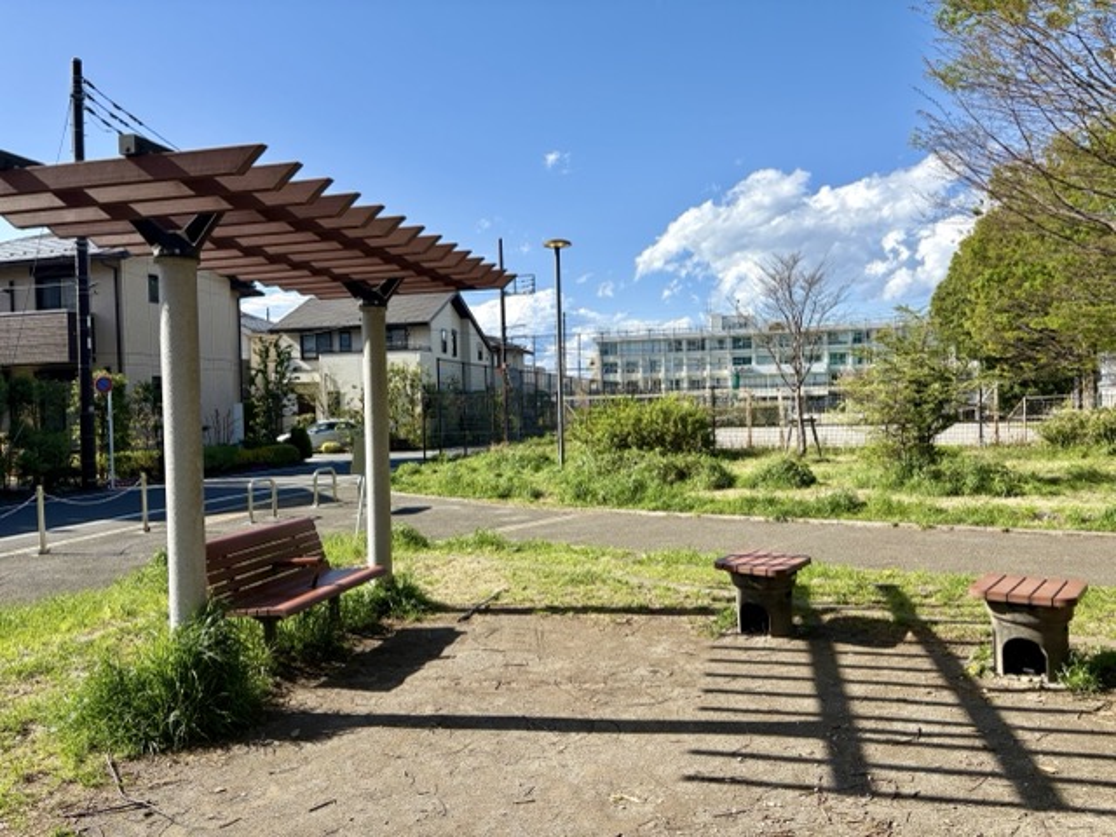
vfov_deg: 53.1
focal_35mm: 26
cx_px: 558
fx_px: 838
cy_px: 418
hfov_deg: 67.3
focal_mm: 5.96
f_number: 1.6
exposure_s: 1/2538
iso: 50
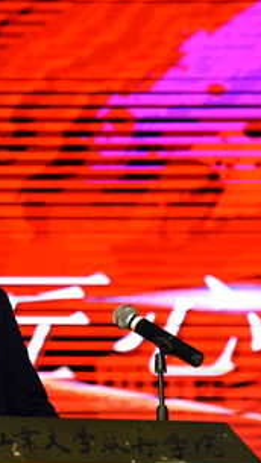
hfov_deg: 4.9
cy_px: 238
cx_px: -82
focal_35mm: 247
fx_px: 3033
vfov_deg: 8.7
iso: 8000
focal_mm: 120
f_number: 4
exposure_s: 1/1250
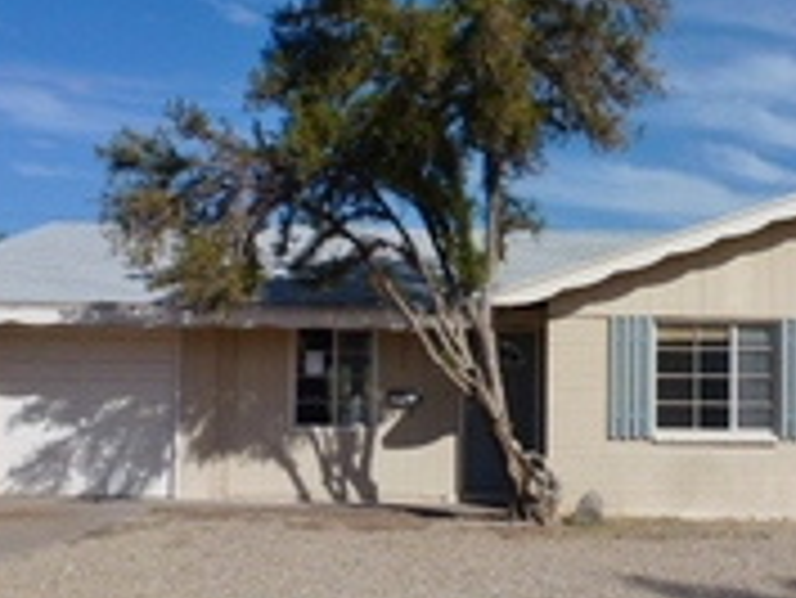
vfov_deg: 30.8
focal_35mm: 47
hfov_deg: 39.6
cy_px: 355
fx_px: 1082
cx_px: 567
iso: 100
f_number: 4
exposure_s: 1/1600
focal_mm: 4.3
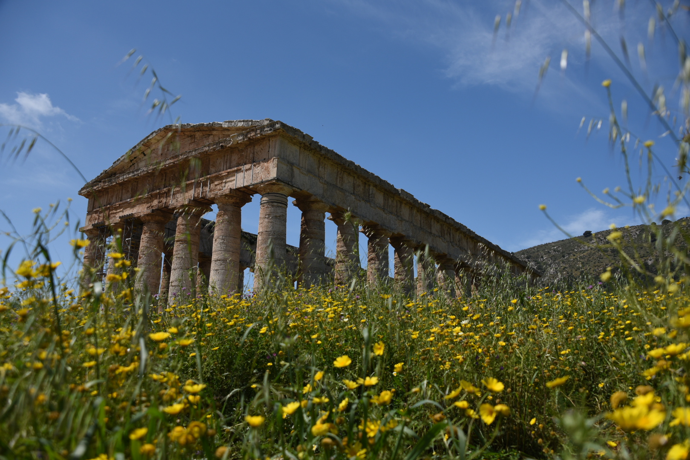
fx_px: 537
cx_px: 345
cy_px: 230
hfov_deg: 65.5
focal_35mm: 28
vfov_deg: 46.4
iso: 250
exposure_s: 1/1000
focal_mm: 28
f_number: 5
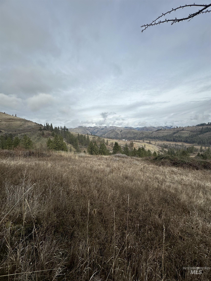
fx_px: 114
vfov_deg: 102.1
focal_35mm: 14
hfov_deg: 85.7
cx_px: 106
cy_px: 140
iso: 50
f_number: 2.2
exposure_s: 1/2053
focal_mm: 2.22
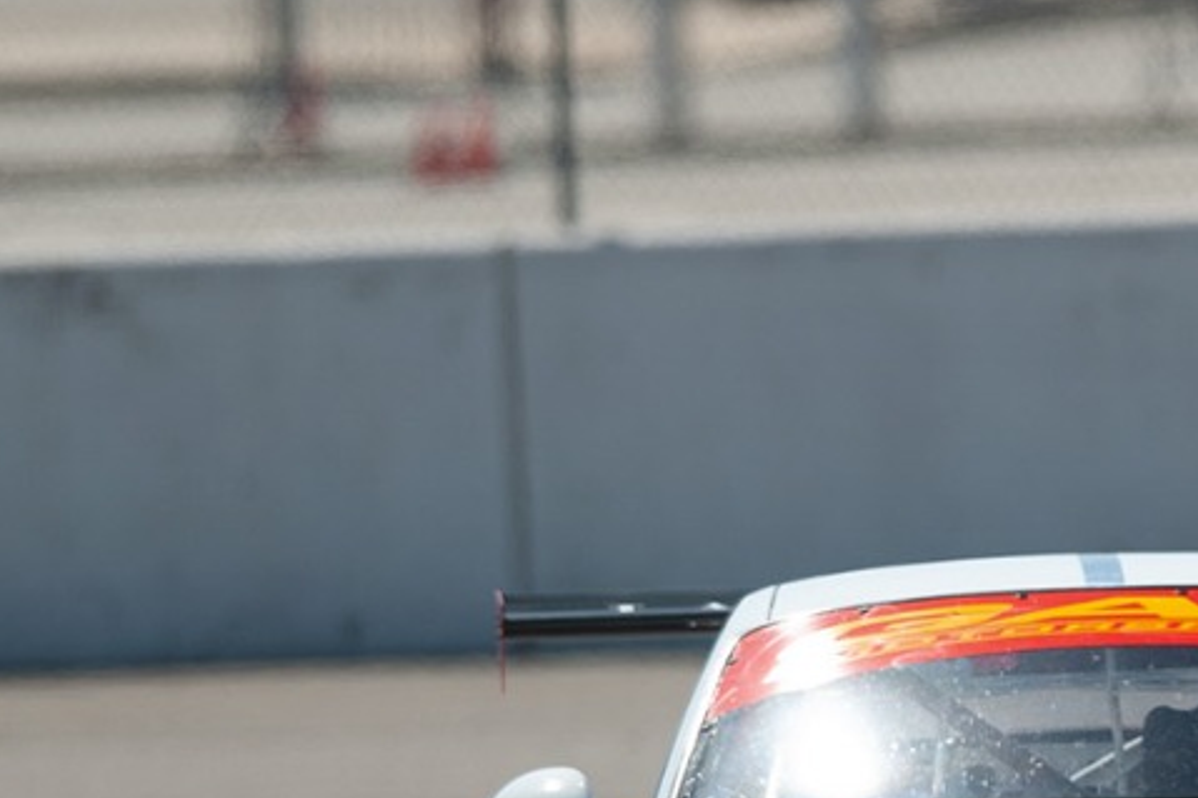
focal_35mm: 1354
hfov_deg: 1.5
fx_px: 45040
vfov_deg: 1.0
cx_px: 1366
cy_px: 1018
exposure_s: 1/640
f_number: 3.2
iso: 100
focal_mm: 400
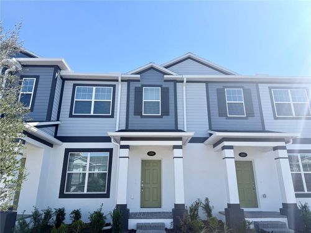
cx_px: 156
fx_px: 216
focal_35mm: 24
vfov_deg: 56.8
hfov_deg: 71.6
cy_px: 116
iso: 80
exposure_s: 1/3584
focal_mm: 6.76
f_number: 1.78
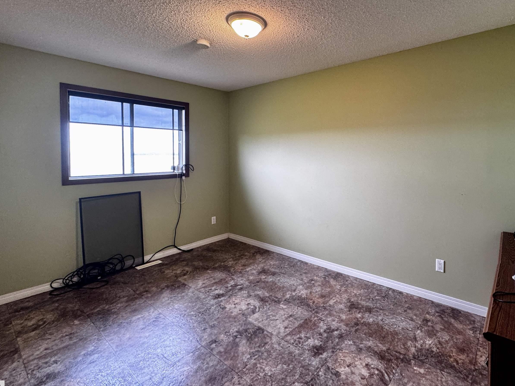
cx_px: 314
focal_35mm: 18
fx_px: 268
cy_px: 162
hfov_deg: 86.4
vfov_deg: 71.1
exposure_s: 1/60
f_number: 2.2
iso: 200
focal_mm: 2.22
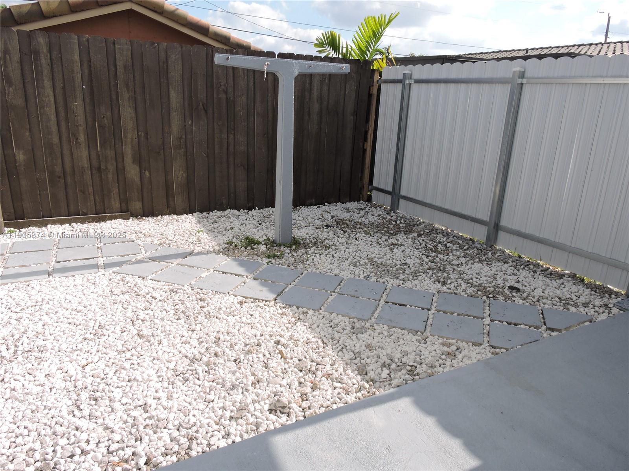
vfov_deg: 56.8
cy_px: 236
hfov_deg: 71.6
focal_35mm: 24
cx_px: 314
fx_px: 436
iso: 100
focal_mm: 4.3
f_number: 3.3
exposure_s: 1/1000
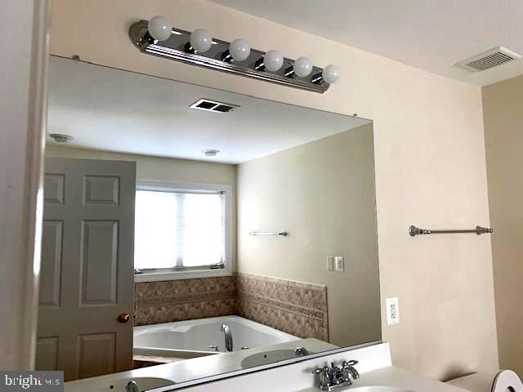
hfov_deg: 67.3
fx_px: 393
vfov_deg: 53.1
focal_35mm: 26
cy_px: 196
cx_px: 262
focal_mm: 4.25
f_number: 1.8
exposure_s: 1/60
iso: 200
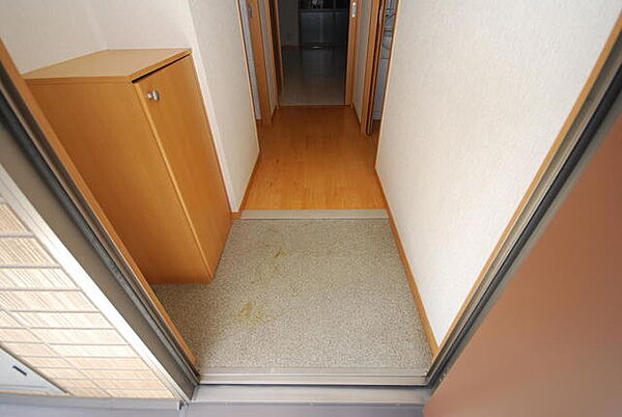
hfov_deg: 100.3
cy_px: 208
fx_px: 260
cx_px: 311
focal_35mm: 15
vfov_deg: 77.5
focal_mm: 10
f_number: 4.5
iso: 200
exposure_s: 1/80
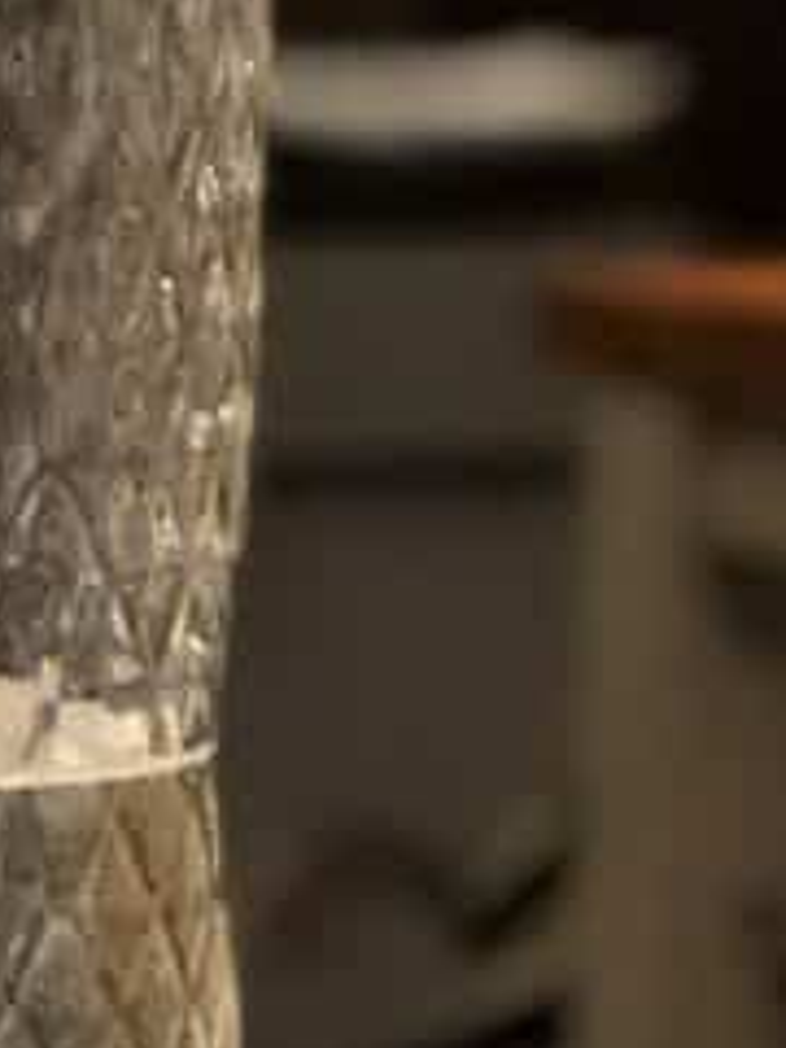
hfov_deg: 5.7
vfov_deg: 7.8
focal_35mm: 253
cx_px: -865
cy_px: 819
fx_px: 7660
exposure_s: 1/50
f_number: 2.8
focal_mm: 6.6
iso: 1250
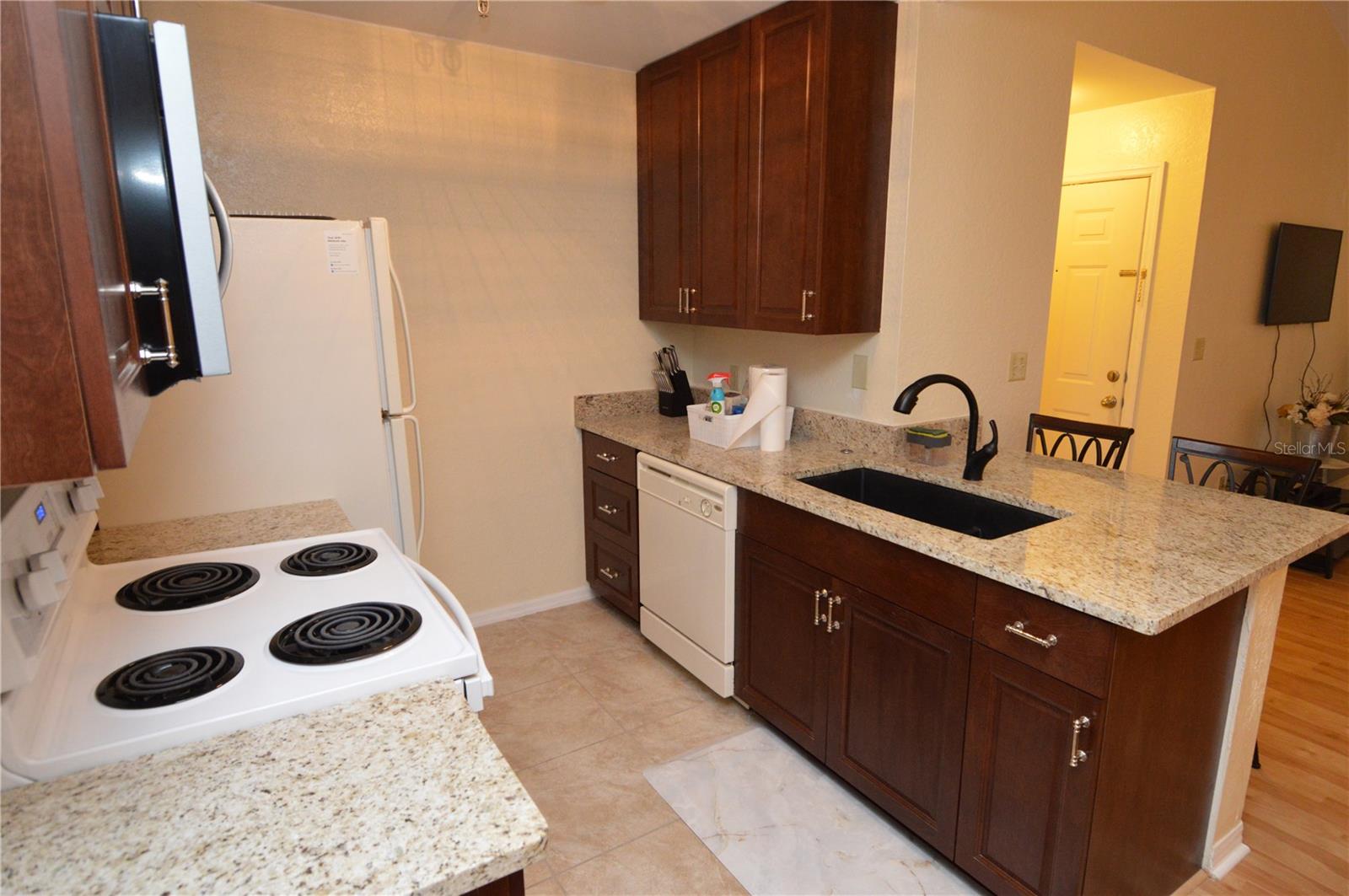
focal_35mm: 18
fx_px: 674
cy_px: 448
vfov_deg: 67.3
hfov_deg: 90.1
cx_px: 674
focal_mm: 12
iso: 1600
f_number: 4
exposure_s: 1/60
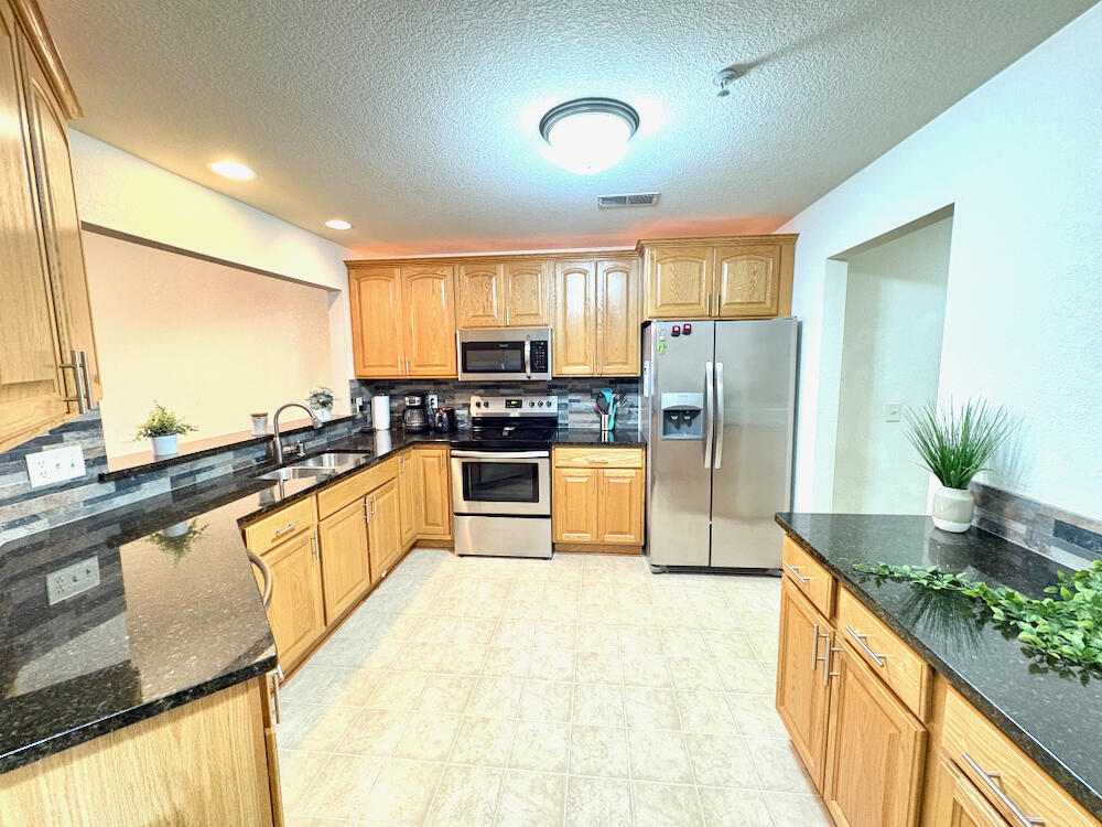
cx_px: 551
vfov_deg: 85.7
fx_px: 446
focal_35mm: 14
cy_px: 414
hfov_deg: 102.1
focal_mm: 2.22
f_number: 2.2
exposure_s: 1/60
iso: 800
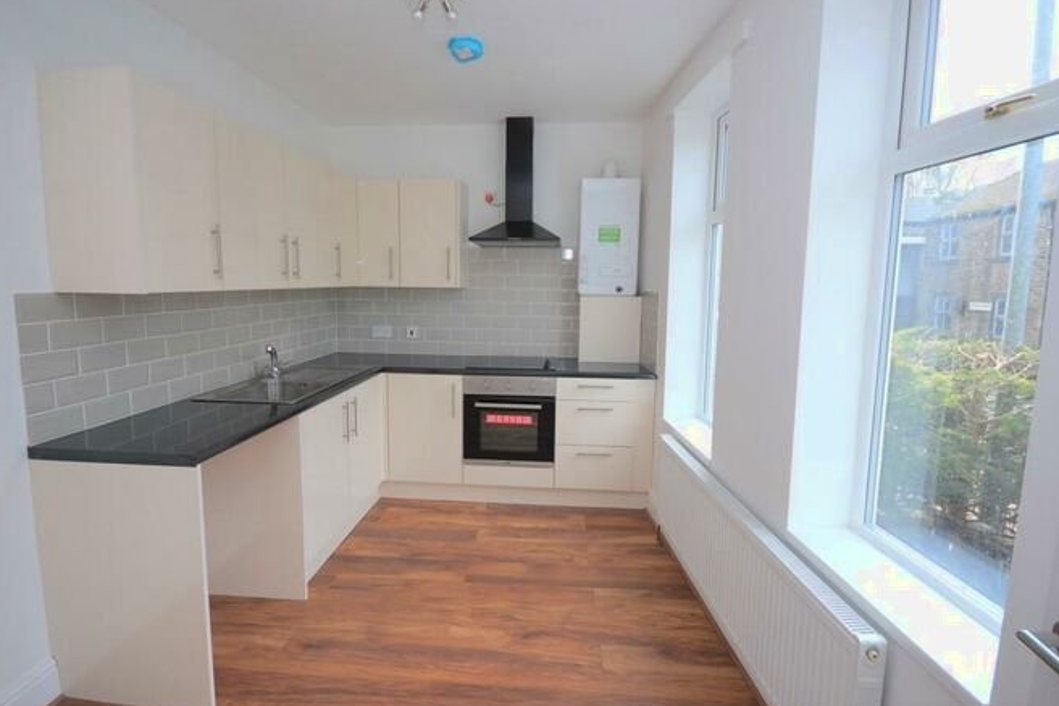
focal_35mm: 16
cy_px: 342
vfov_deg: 73.7
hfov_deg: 96.7
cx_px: 520
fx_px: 471
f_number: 5.6
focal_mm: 10
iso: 320
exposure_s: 1/125
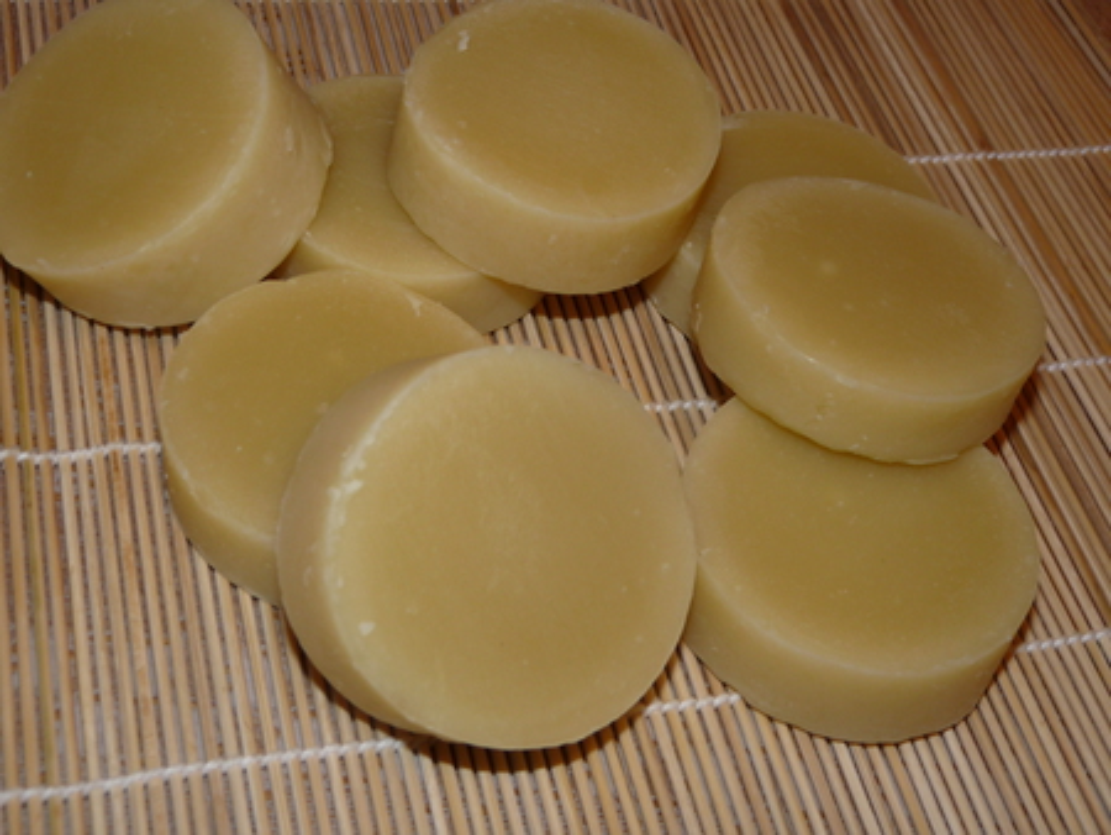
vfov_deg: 29.1
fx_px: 1606
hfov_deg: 38.2
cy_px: 418
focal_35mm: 50
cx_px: 556
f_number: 3.2
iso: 100
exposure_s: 1/30
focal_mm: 9
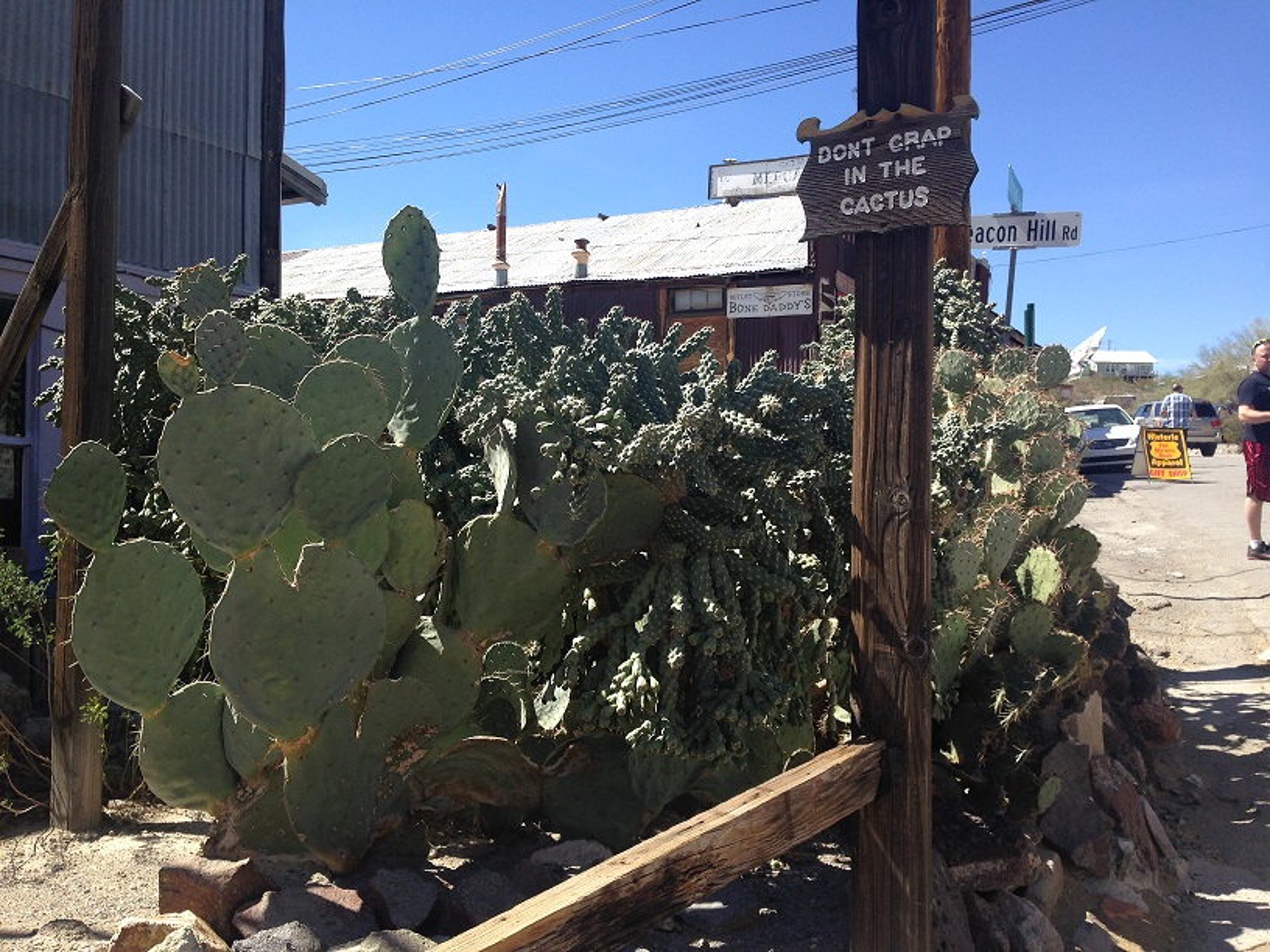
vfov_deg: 42.9
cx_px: 635
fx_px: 1211
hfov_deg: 55.4
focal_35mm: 33
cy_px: 476
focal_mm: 4.12
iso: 50
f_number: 2.4
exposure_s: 1/951
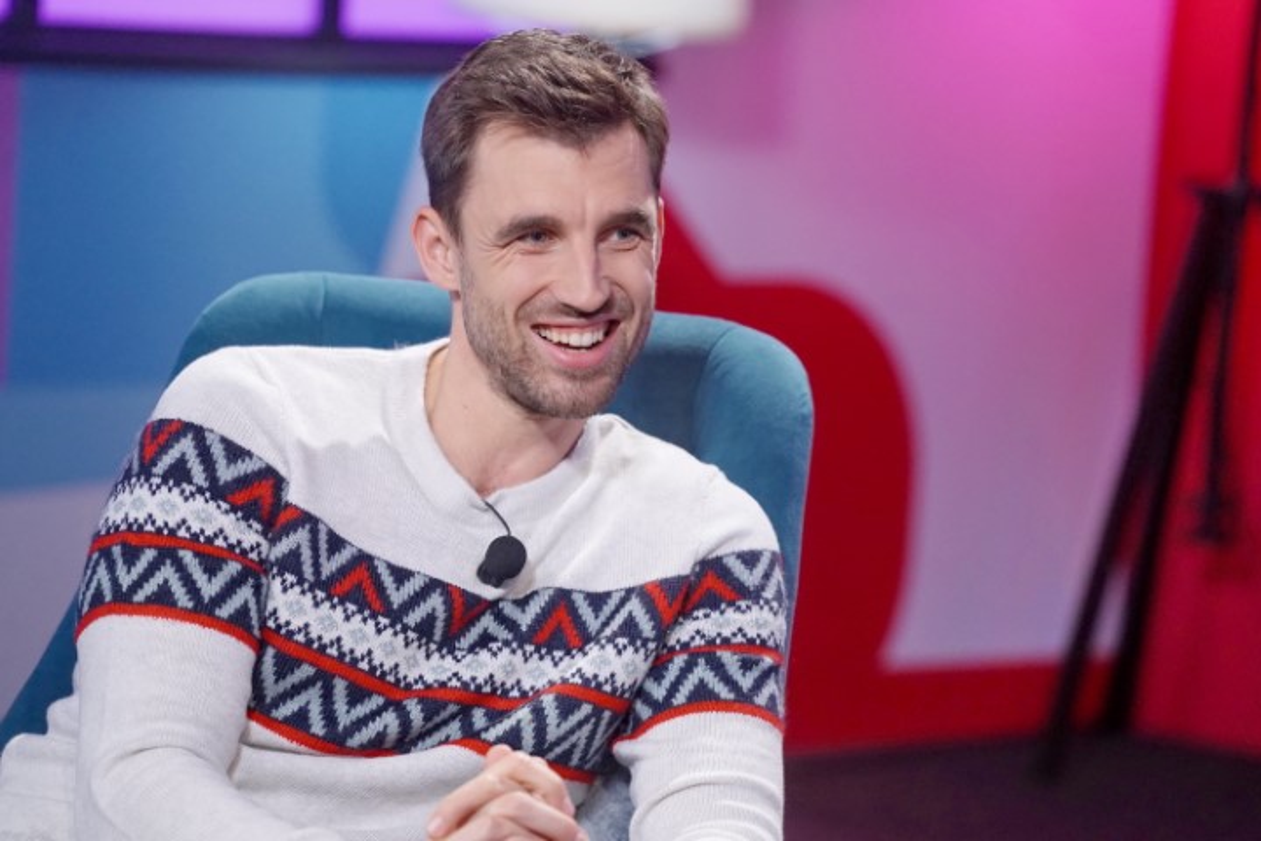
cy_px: 420
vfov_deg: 6.9
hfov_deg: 10.3
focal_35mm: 200
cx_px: 630
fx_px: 7005
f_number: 4.5
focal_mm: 200
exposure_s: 1/125
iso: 4000
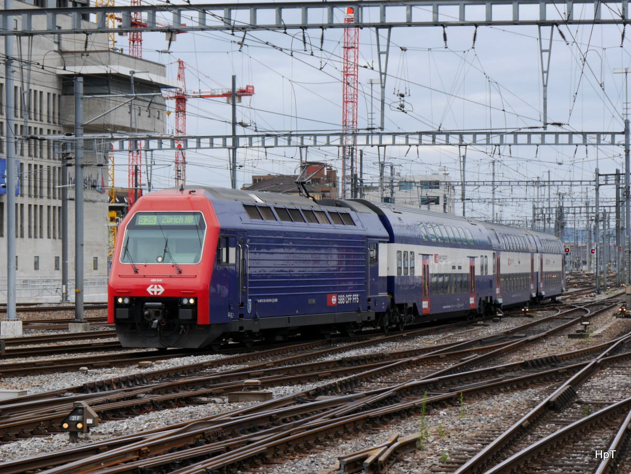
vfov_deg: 17.6
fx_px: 1532
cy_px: 237
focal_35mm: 84
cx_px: 316
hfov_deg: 23.3
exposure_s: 1/200
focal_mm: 42
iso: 160
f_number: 6.3
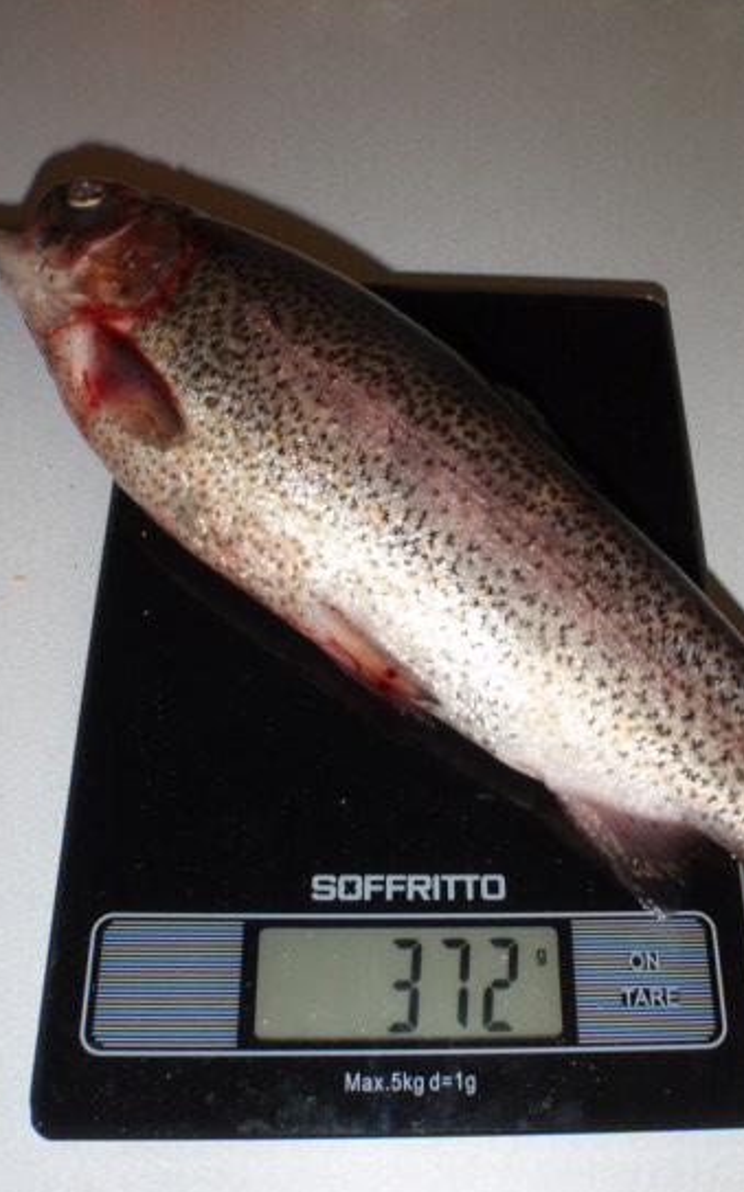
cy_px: 575
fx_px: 1136
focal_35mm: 35
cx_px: 456
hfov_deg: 36.1
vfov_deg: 55.3
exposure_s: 1/30
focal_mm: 5
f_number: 5
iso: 100
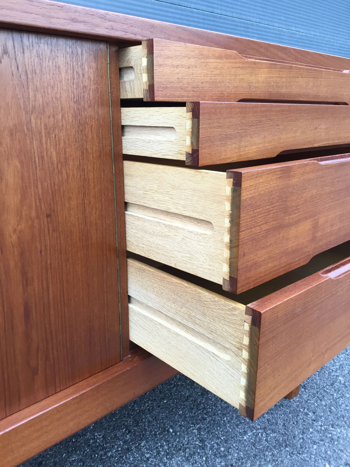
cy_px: 234
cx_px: 175
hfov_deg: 45.4
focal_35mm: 31
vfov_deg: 58.4
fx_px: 418
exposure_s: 1/33
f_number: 2.4
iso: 25
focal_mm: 3.3
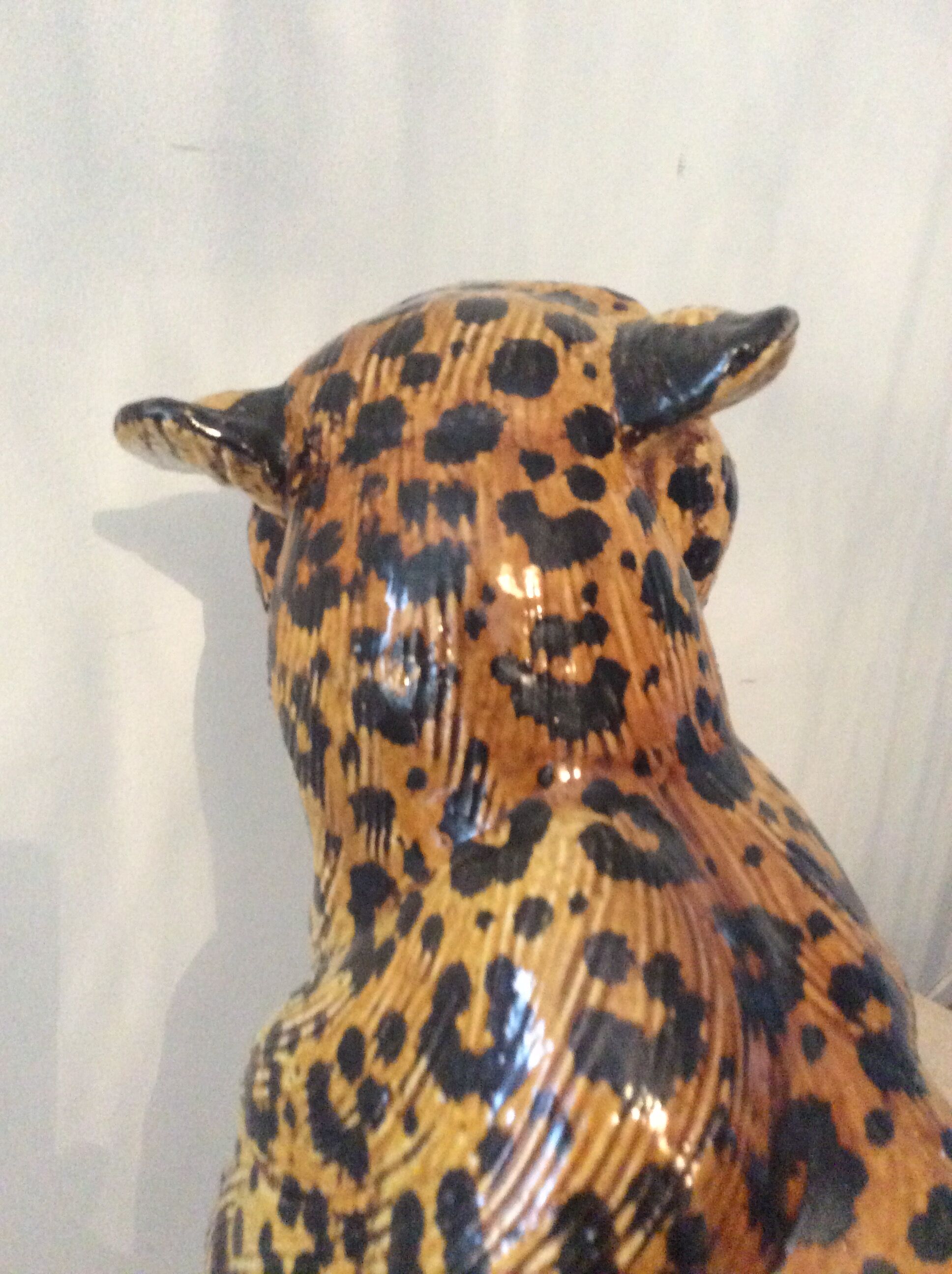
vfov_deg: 56.9
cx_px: 476
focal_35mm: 32
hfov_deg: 44.1
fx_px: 1177
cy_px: 637
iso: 400
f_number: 2.4
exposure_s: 1/17
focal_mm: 3.3
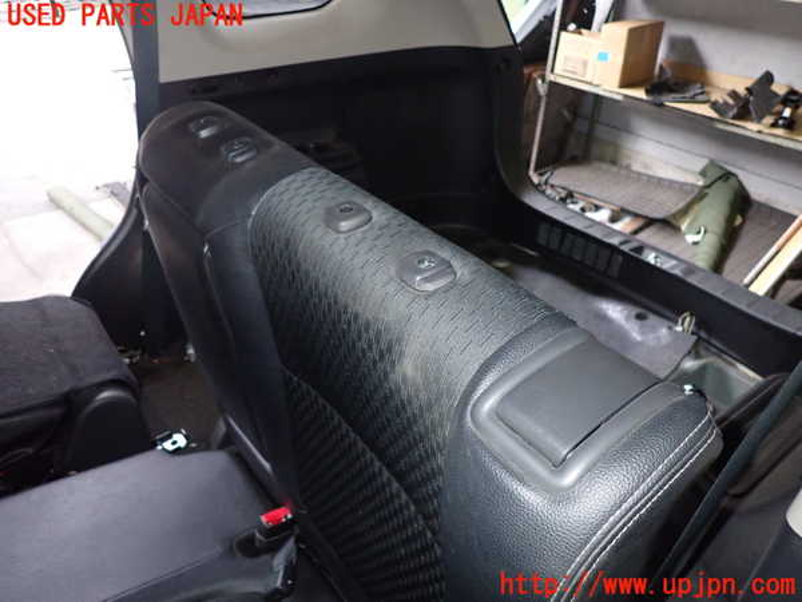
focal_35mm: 25
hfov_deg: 69.4
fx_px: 579
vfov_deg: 54.9
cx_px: 401
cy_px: 301
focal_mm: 4.5
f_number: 5.6
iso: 800
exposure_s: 1/30
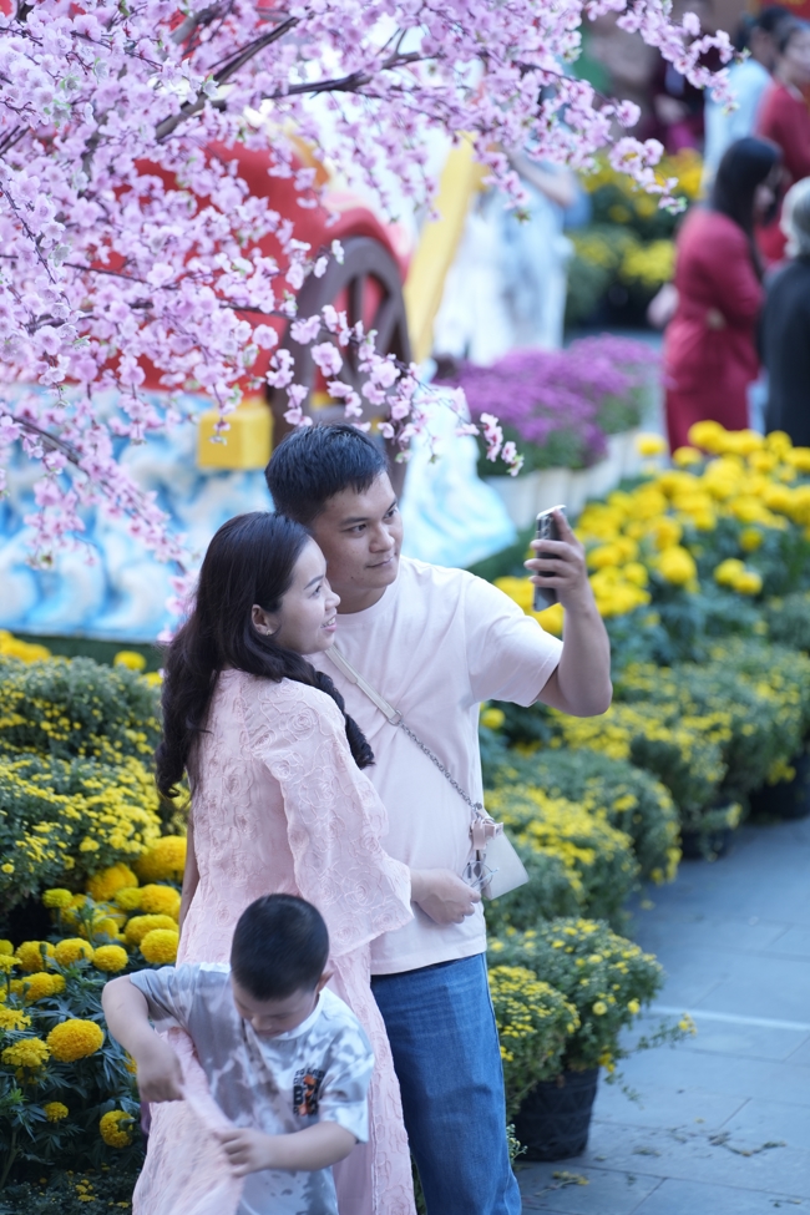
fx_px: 5062
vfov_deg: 13.7
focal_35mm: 150
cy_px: 608
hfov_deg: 9.1
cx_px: 405
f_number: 2.8
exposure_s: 1/80
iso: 500
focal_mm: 150
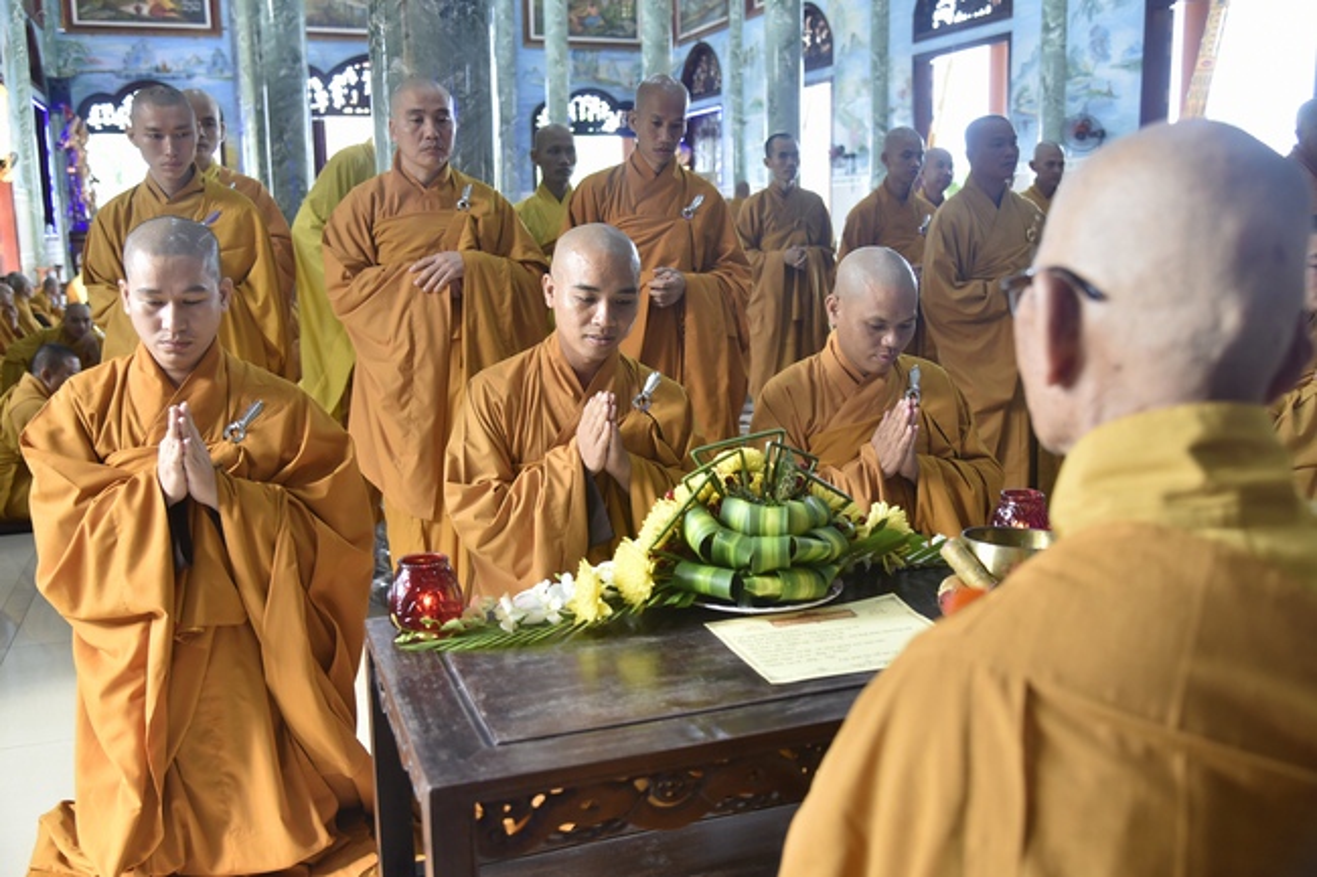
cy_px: 438
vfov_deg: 41.1
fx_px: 1170
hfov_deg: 58.7
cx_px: 658
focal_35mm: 32
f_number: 4
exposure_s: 1/50
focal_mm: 32
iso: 500
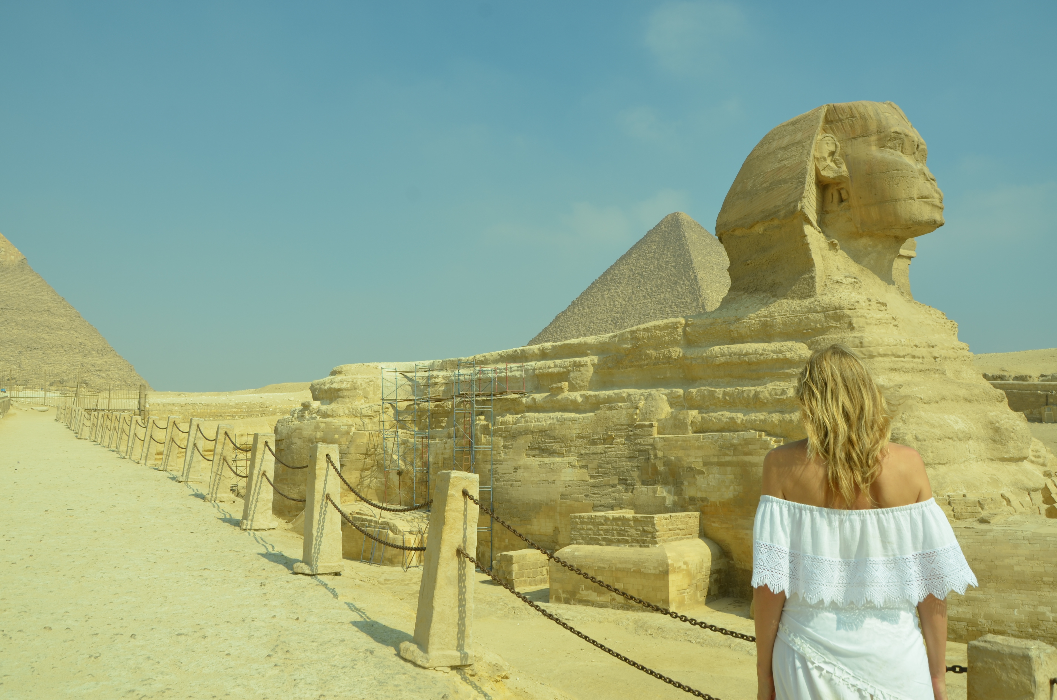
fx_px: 791
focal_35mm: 27
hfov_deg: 67.5
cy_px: 350
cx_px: 528
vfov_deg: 47.7
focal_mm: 18
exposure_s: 1/320
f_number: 9
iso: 100
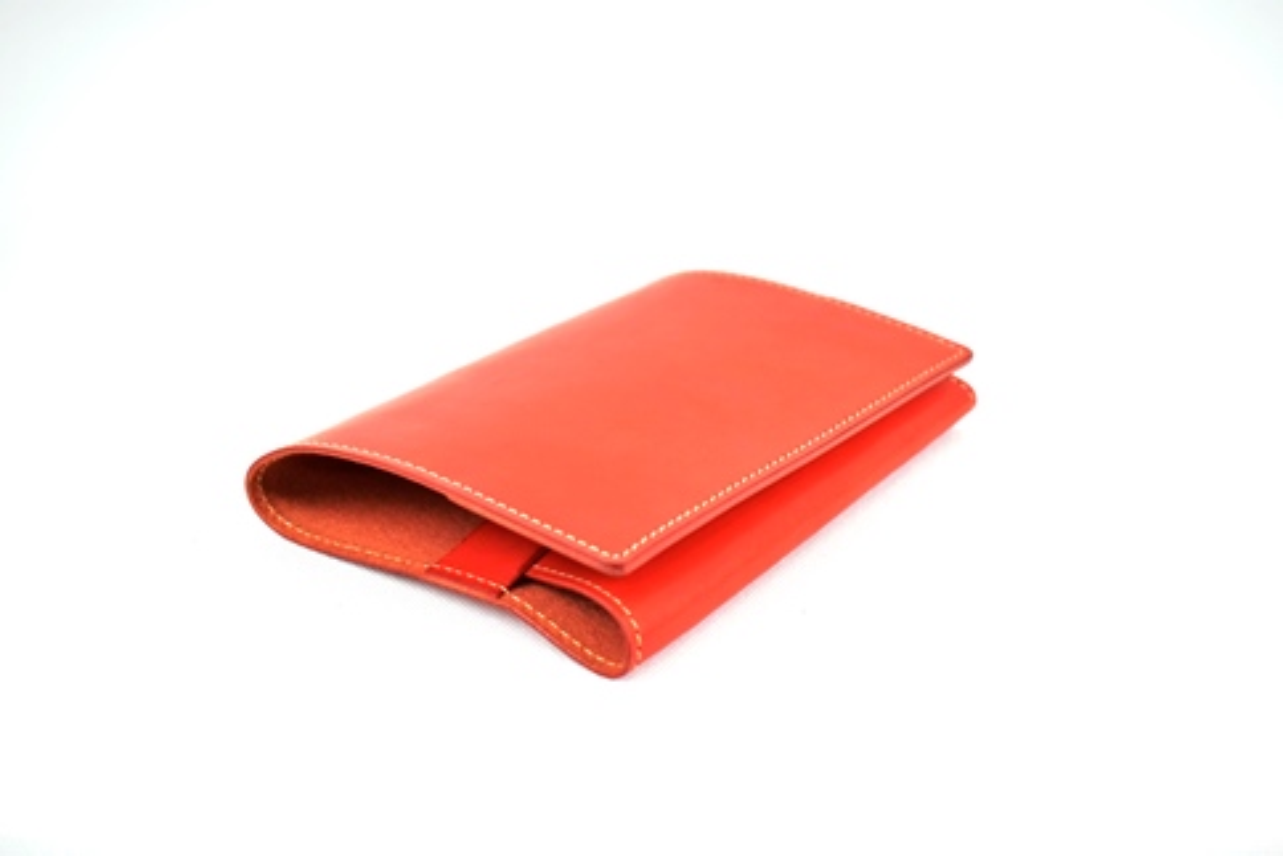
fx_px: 1711
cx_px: 642
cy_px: 428
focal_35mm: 48
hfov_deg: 41.1
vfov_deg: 28.1
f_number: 5
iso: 2000
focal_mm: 32
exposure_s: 1/250
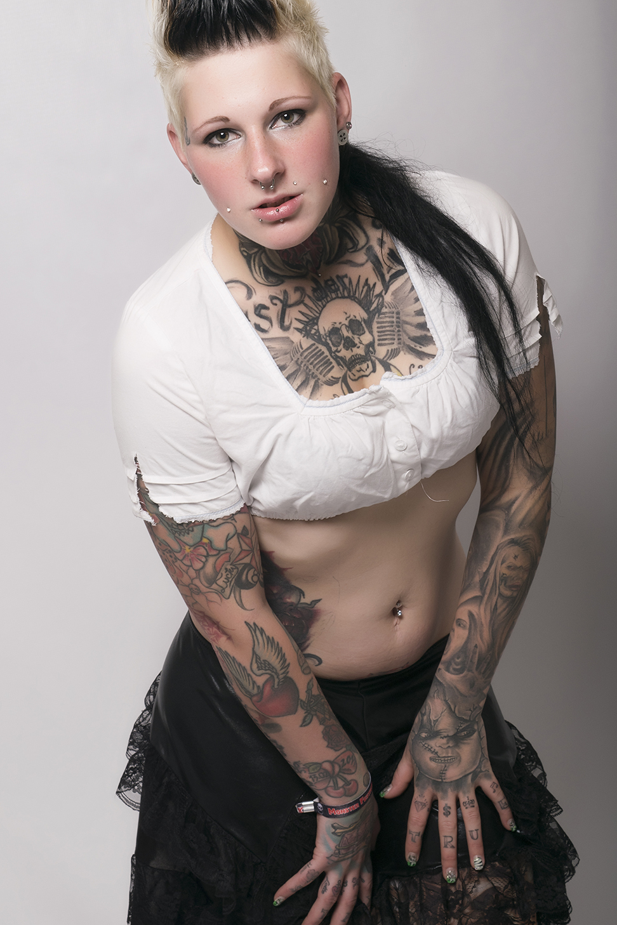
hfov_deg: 17.3
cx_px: 310
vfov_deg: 25.7
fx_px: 2031
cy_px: 438
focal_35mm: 79
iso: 100
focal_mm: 48
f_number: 13
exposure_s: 1/200
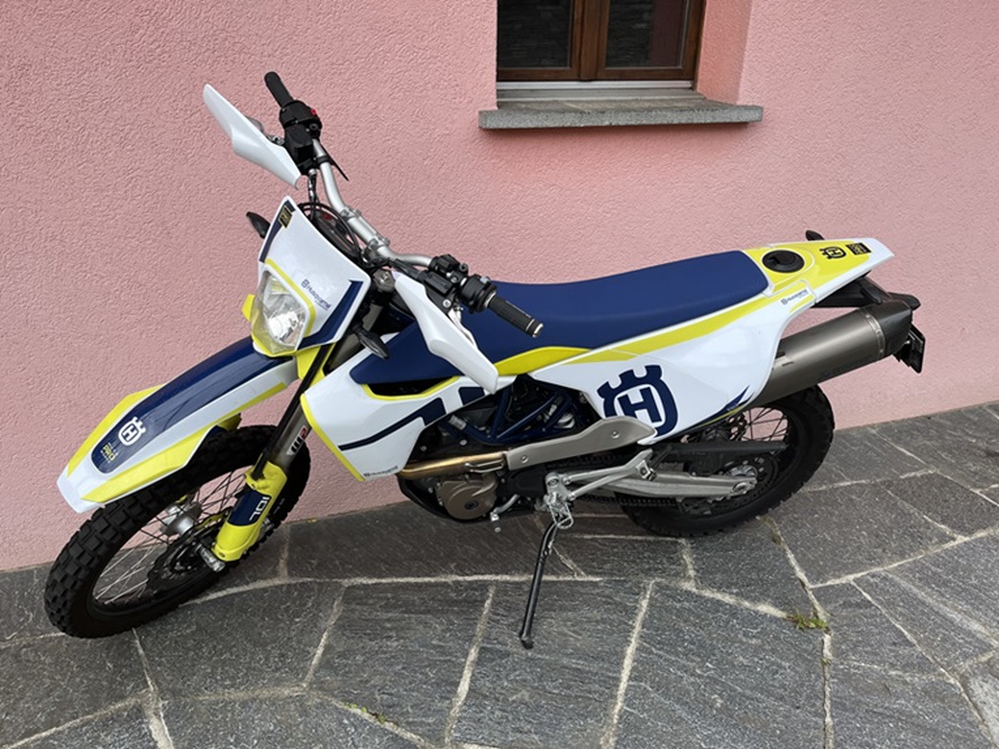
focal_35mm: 26
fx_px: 750
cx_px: 500
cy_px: 374
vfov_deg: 53.0
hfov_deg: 67.3
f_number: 1.6
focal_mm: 5.1
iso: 50
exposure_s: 1/1279
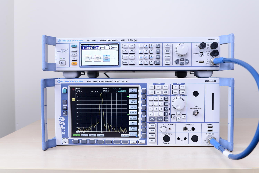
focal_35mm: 35
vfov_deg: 37.9
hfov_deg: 54.4
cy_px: 86
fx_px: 252
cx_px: 130
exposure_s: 1/40
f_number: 7.1
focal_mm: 35
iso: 640
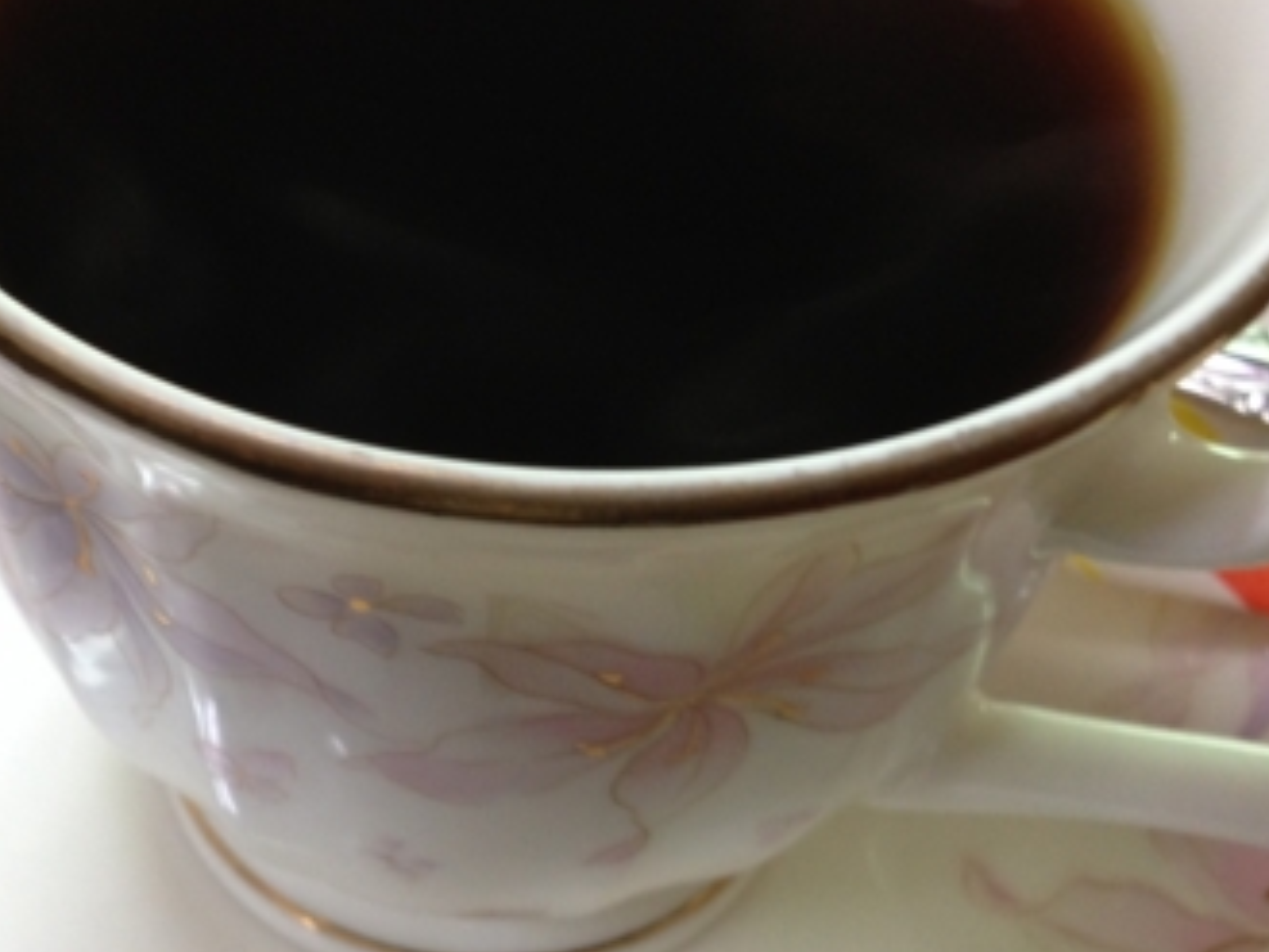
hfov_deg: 22.7
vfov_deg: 17.4
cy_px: 524
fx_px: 3117
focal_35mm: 85
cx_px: 243
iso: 64
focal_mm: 4.28
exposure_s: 1/20
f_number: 2.4
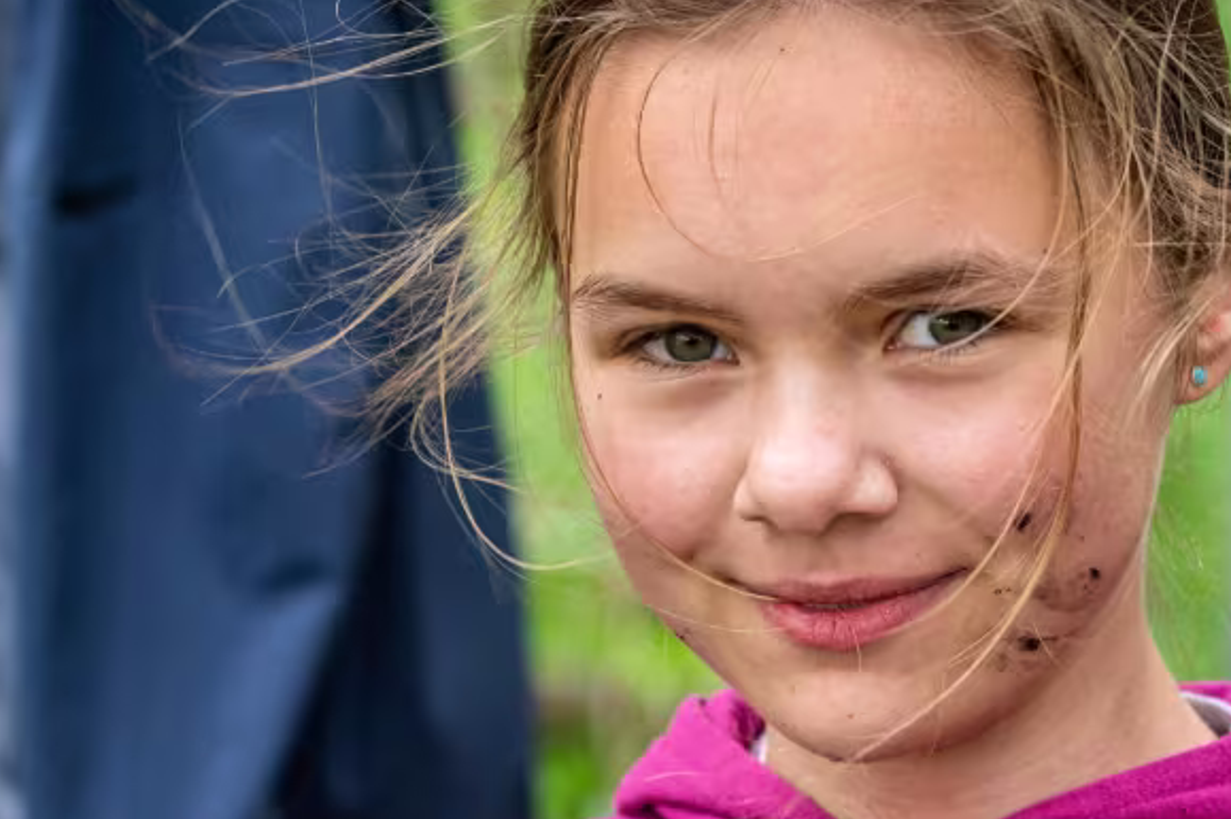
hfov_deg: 10.3
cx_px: 506
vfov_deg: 6.9
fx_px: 6799
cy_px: 806
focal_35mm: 199
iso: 640
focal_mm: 80
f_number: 4.5
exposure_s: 1/320
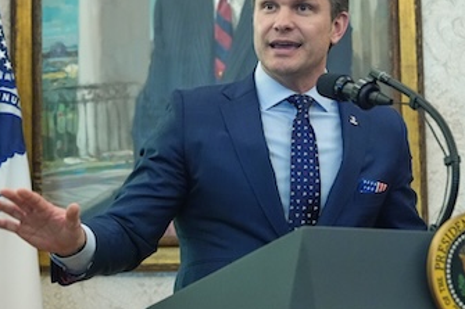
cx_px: 107
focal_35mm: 140
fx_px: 1807
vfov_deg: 9.8
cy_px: 96
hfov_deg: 14.6
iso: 4000
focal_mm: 67
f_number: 3.5
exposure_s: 1/250
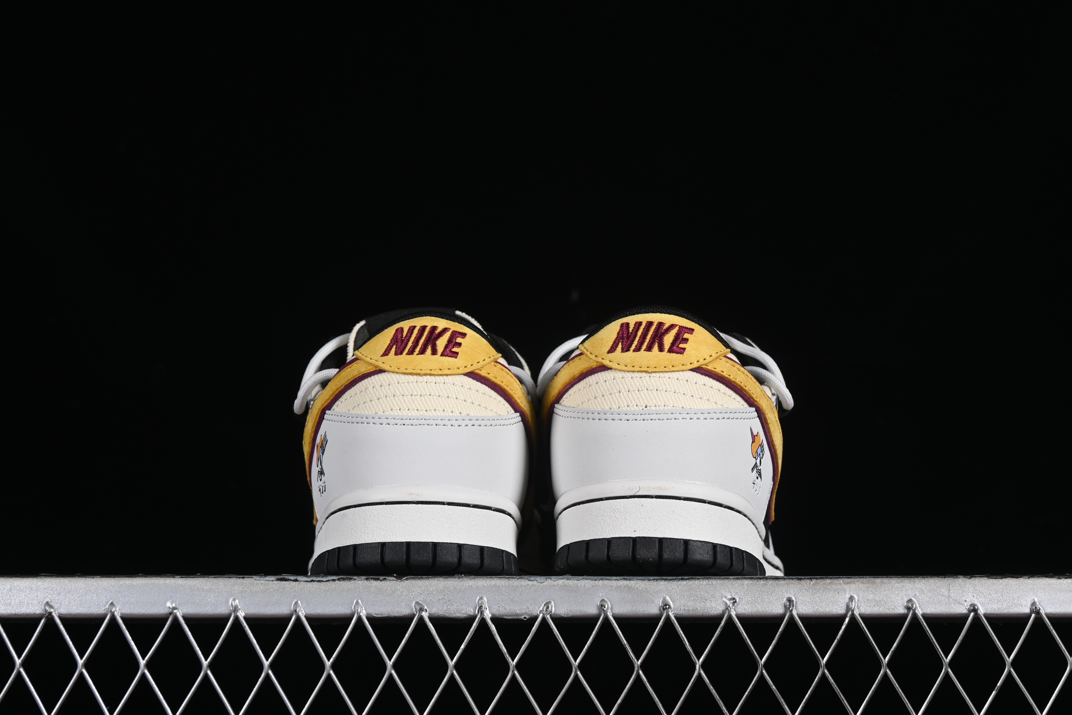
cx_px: 536
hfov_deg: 27.0
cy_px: 358
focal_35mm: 75
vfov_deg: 18.2
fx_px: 2233
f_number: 8
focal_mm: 50
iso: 160
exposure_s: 1/80
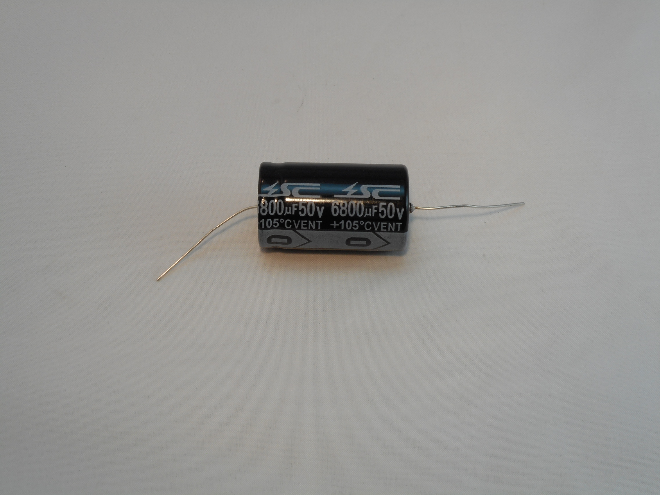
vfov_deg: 21.9
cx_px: 330
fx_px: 1277
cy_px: 248
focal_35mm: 67
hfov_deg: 29.0
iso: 100
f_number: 5.3
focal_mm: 12
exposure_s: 1/30
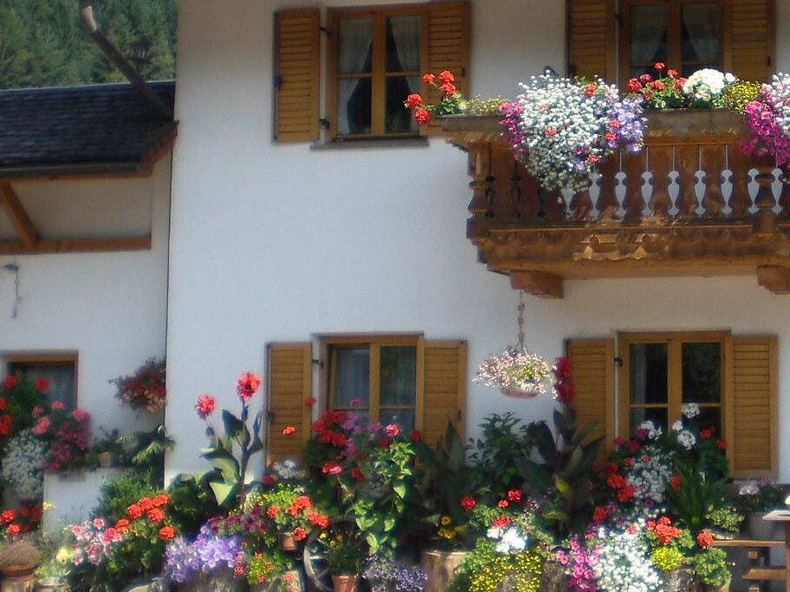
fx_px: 1826
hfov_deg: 23.7
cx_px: 735
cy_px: 187
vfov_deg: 18.4
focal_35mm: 80
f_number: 3.1
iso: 50
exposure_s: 1/320
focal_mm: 6.3
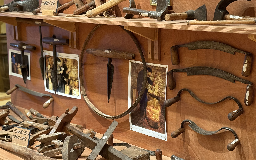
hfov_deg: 32.9
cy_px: 84
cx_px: 153
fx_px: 433
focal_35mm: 62
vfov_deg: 21.0
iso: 320
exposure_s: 1/33
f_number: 1.78
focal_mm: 6.76
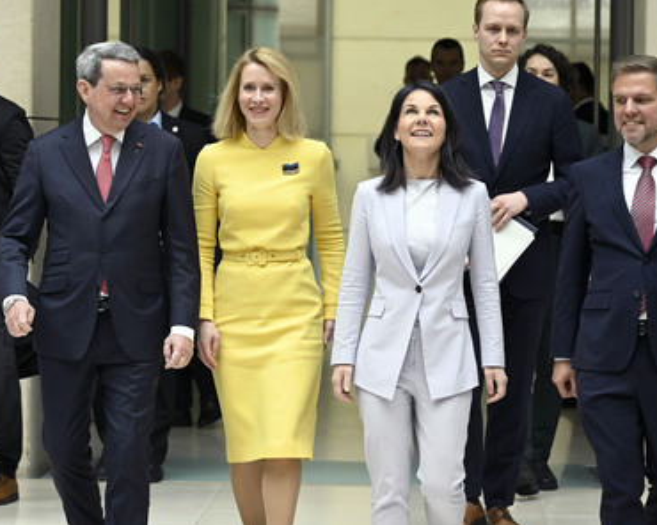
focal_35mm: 137
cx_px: 345
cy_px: 262
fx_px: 2664
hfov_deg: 14.1
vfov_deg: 11.3
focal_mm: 120
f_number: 5
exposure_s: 1/800
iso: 4000
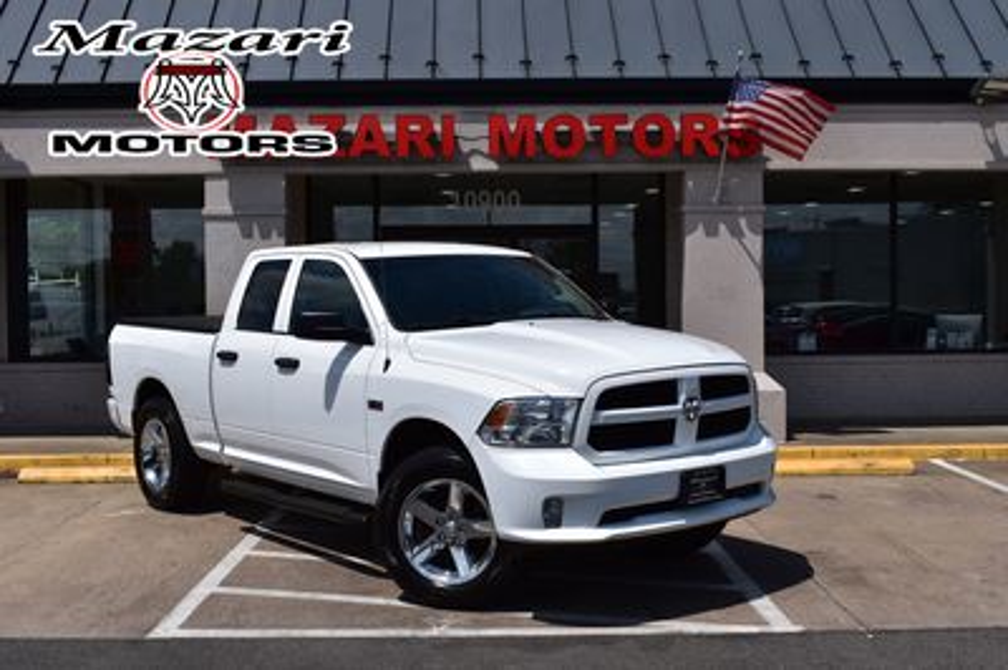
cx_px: 504
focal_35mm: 44
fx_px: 1217
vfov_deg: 30.8
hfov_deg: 45.0
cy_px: 335
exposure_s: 1/800
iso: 200
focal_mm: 29
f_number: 13
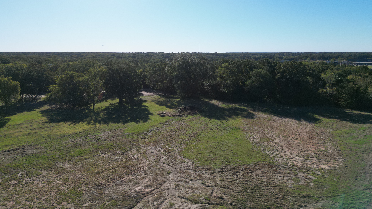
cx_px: 188
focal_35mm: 27
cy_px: 93
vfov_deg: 42.8
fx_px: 266
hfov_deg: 69.9
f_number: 1.7
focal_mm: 6.72
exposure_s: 1/5000
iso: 150
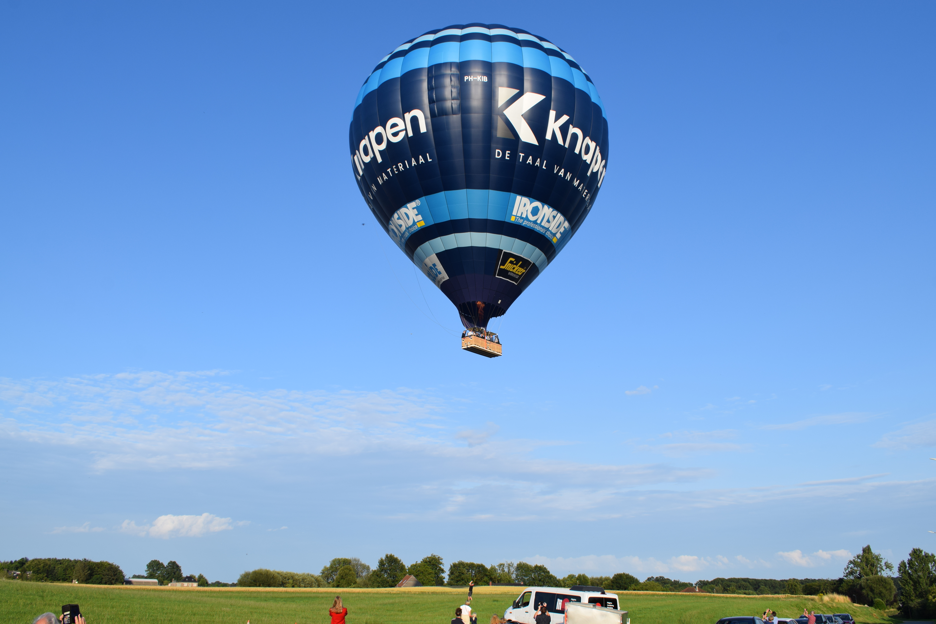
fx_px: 819
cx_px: 468
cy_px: 312
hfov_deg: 59.5
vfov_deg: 41.7
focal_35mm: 32
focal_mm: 21
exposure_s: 1/320
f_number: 9
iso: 200
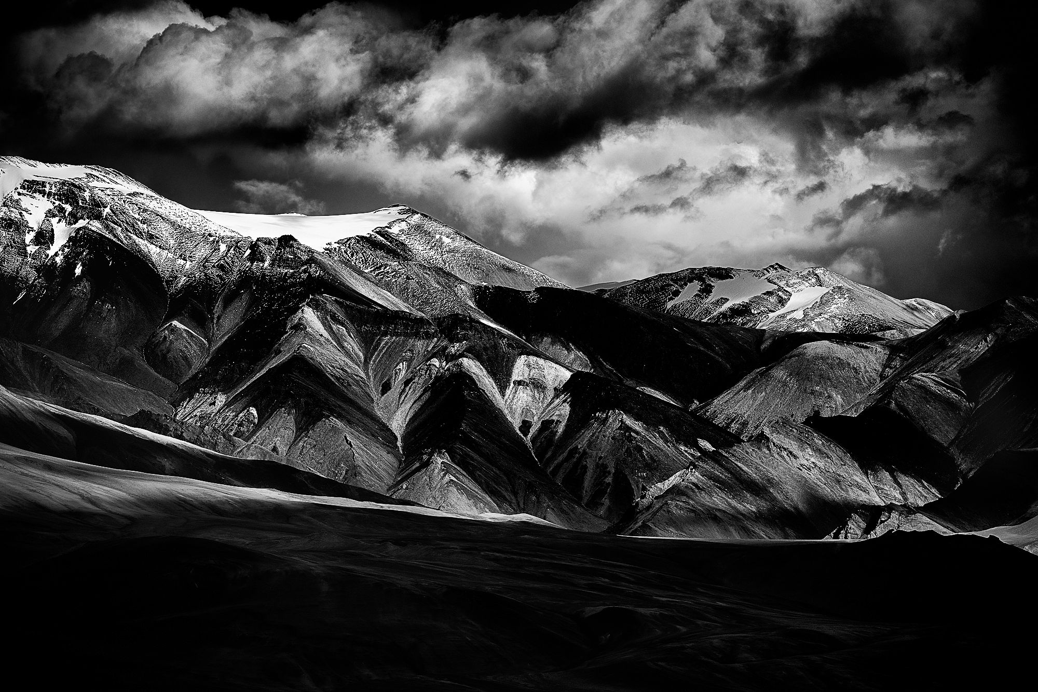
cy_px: 346
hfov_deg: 7.6
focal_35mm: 270
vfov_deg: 5.1
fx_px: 7784
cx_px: 519
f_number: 4
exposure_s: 1/1000
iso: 100
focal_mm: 270
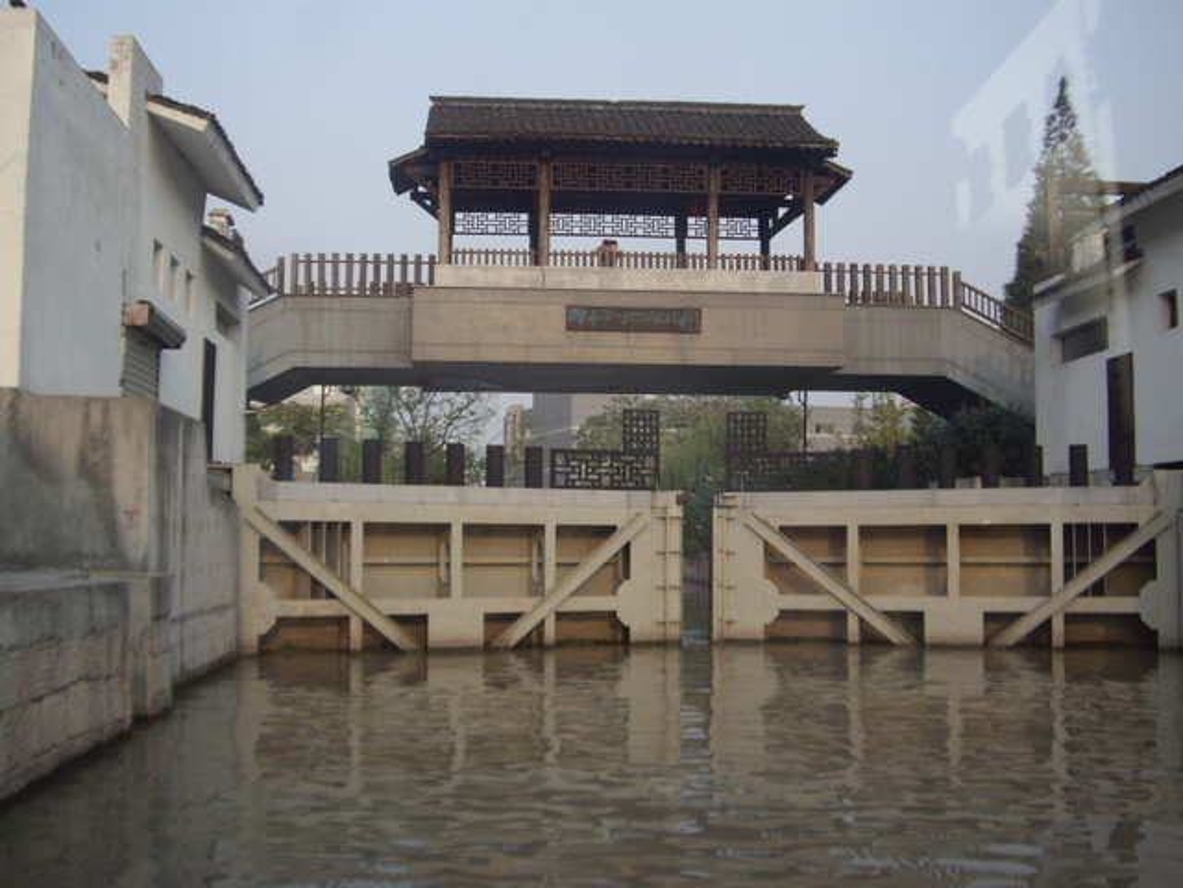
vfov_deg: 37.7
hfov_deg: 49.0
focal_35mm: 38
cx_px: 592
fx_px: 1299
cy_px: 444
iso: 200
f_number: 2.8
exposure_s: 1/800
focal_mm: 7.9
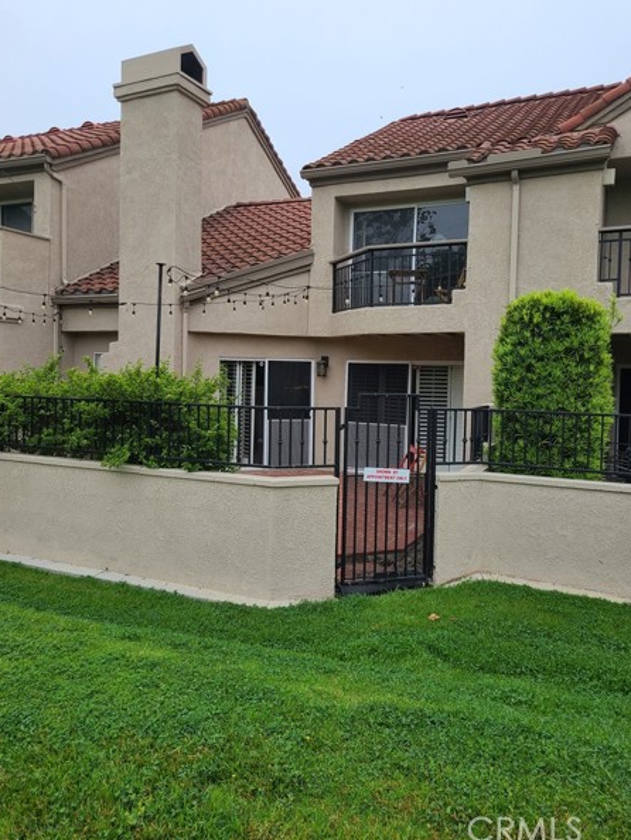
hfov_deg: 49.8
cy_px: 397
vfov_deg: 63.4
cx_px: 320
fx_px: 680
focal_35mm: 28
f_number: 1.8
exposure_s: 1/536
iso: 40
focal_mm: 5.4
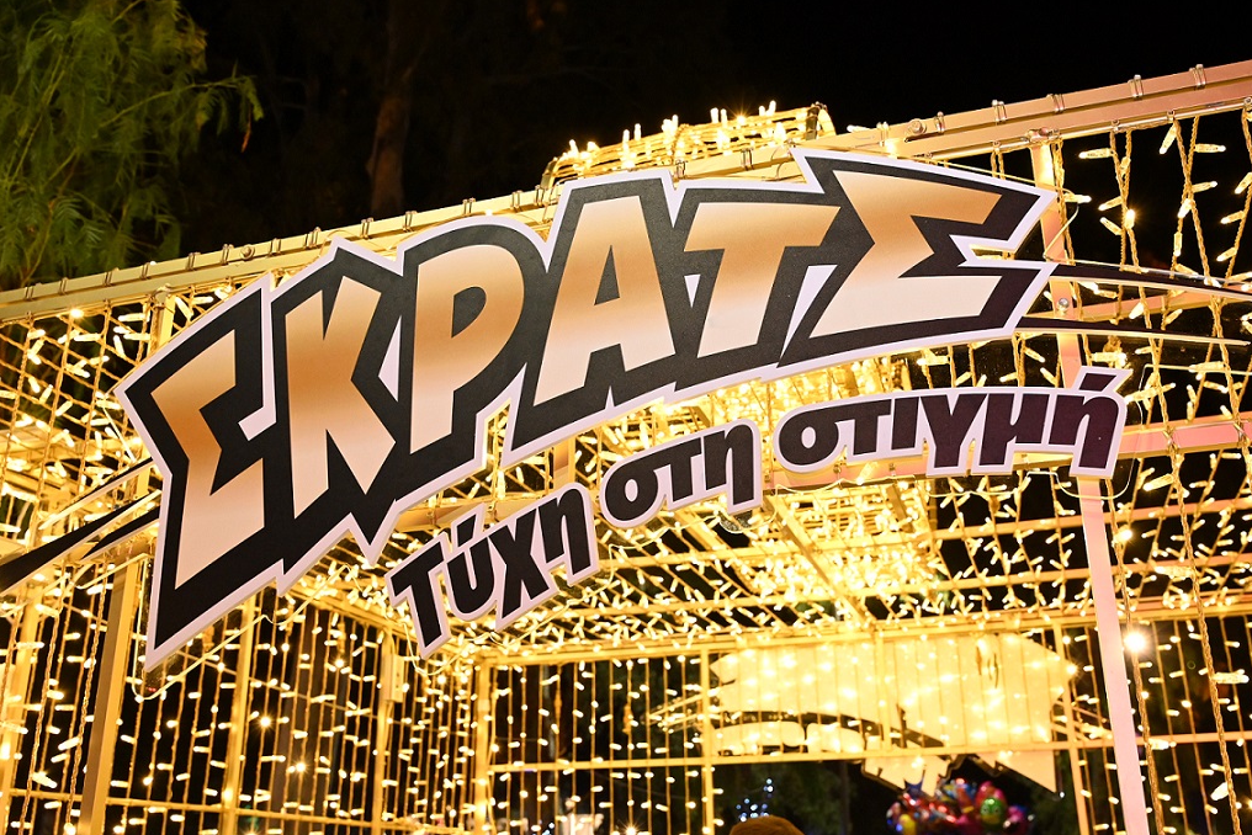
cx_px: 640
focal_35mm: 35
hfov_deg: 54.4
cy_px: 415
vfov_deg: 37.9
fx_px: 1217
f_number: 5.6
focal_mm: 34
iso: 6400
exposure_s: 1/160
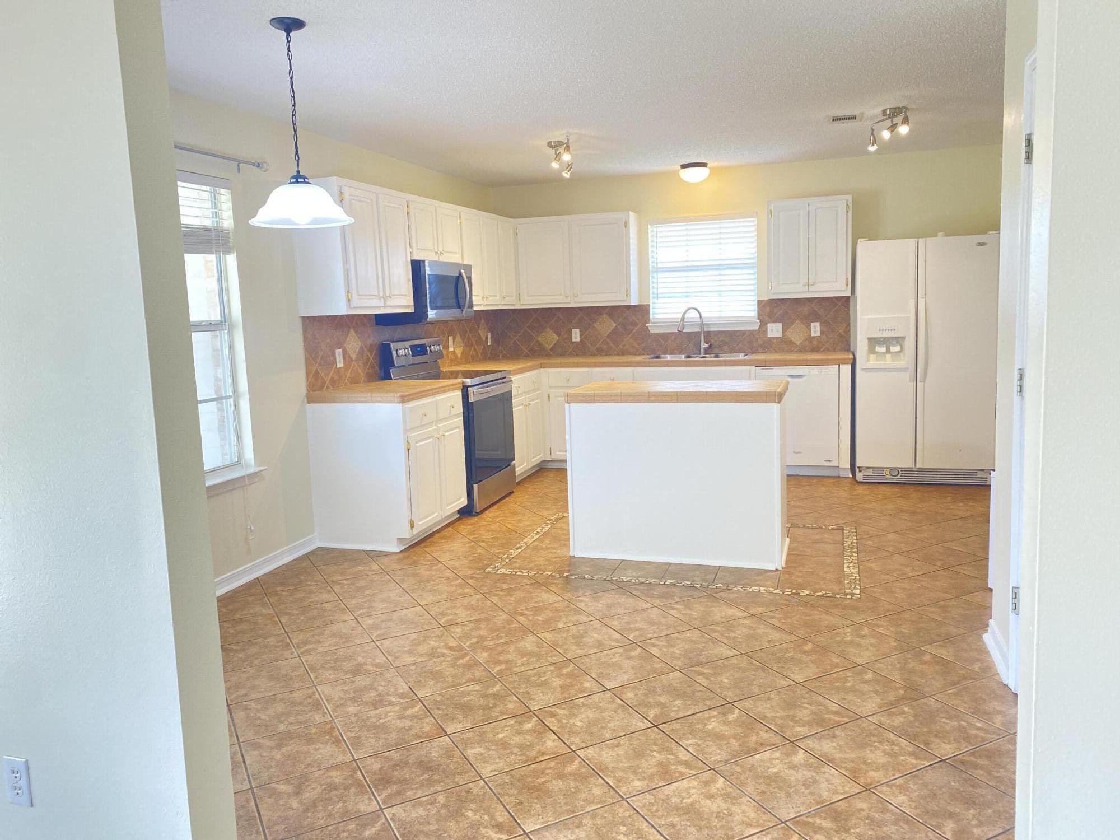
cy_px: 420
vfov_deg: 53.1
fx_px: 841
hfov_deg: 67.3
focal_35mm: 26
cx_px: 560
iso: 160
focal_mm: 4.25
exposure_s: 1/60
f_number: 1.8
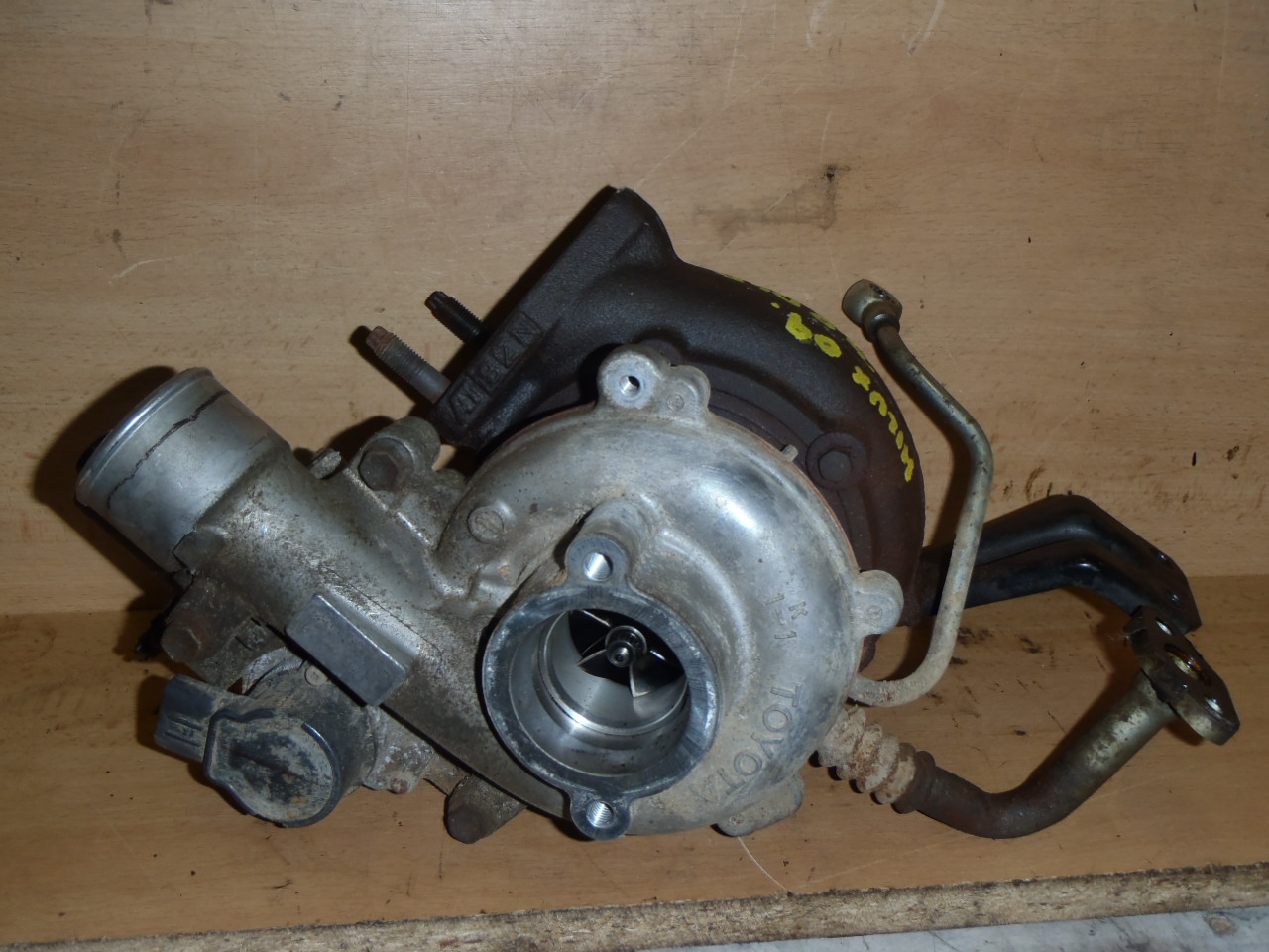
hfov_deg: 49.0
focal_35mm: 38
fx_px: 1393
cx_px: 634
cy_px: 476
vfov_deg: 37.7
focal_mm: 6.83
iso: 100
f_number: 4.6
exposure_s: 1/40
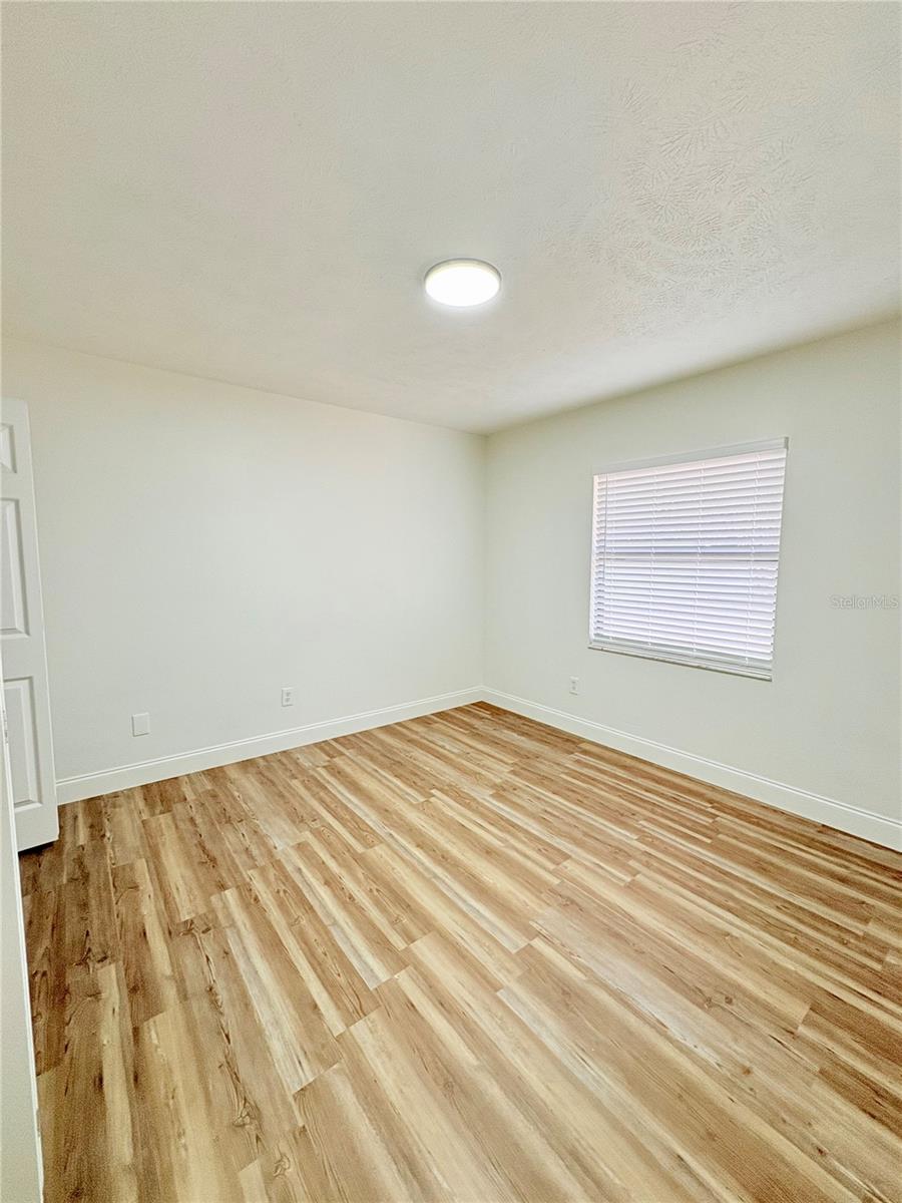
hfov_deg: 85.7
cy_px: 602
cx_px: 451
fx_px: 486
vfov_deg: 102.1
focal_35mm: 14
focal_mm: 2.22
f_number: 2.2
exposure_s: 1/60
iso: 125
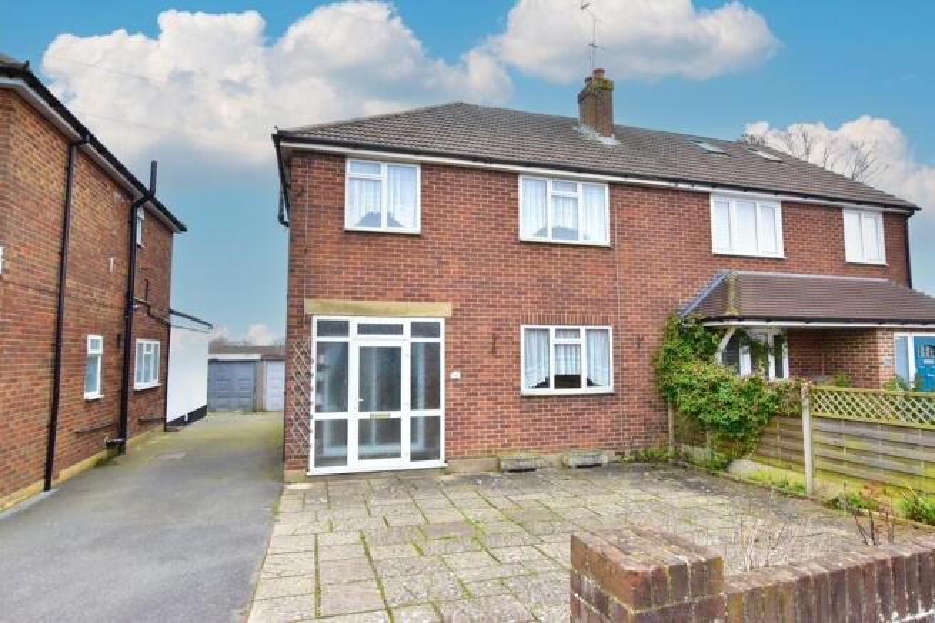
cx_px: 468
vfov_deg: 63.2
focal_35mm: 20
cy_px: 312
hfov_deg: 85.4
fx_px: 507
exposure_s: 1/250
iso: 640
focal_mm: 13
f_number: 8
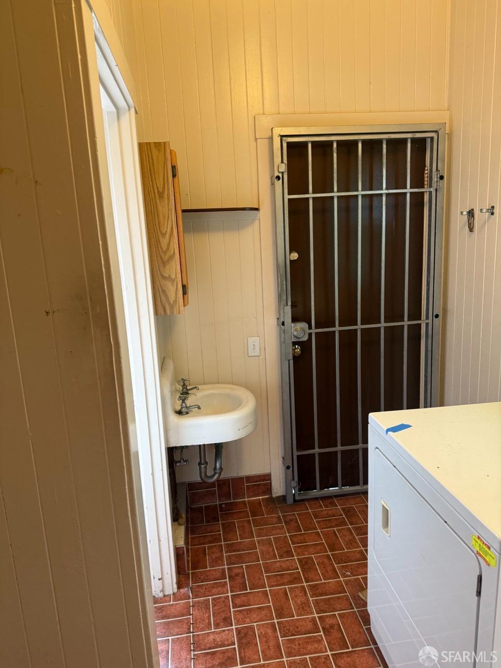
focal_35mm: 24
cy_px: 334
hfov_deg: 56.8
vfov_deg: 71.6
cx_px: 250
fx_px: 463
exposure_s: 1/60
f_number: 1.78
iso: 160
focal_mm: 6.76
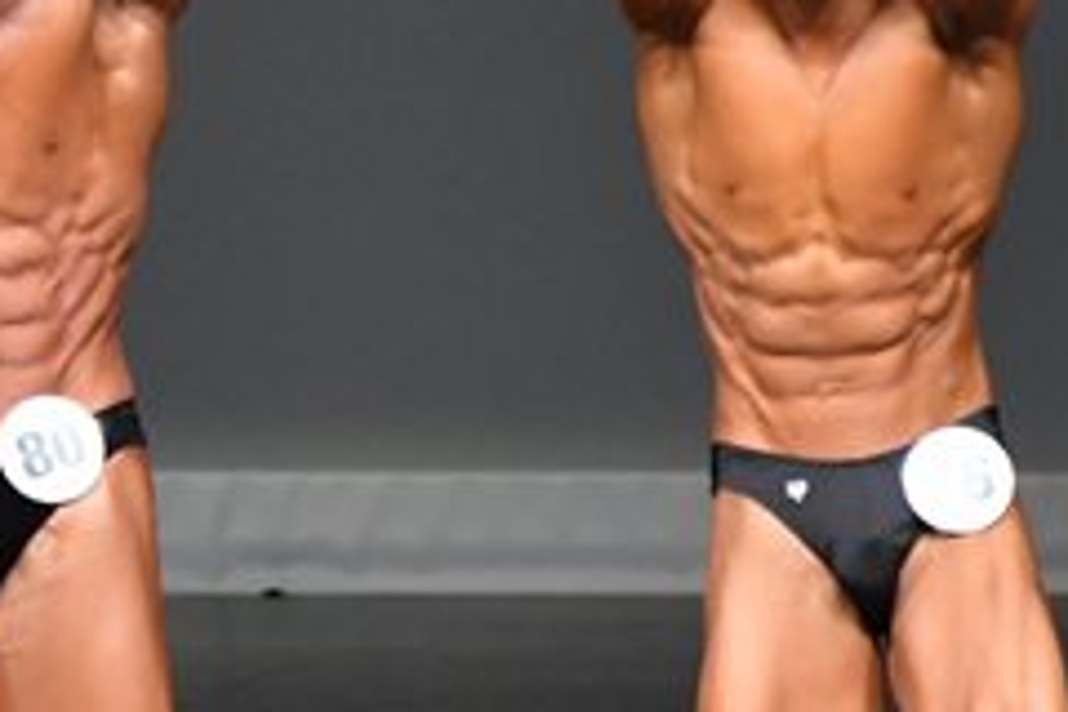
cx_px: -247
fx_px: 30169
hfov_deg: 2.0
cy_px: 436
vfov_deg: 1.4
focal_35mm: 1017
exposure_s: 1/400
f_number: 5.6
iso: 5000
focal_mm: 210
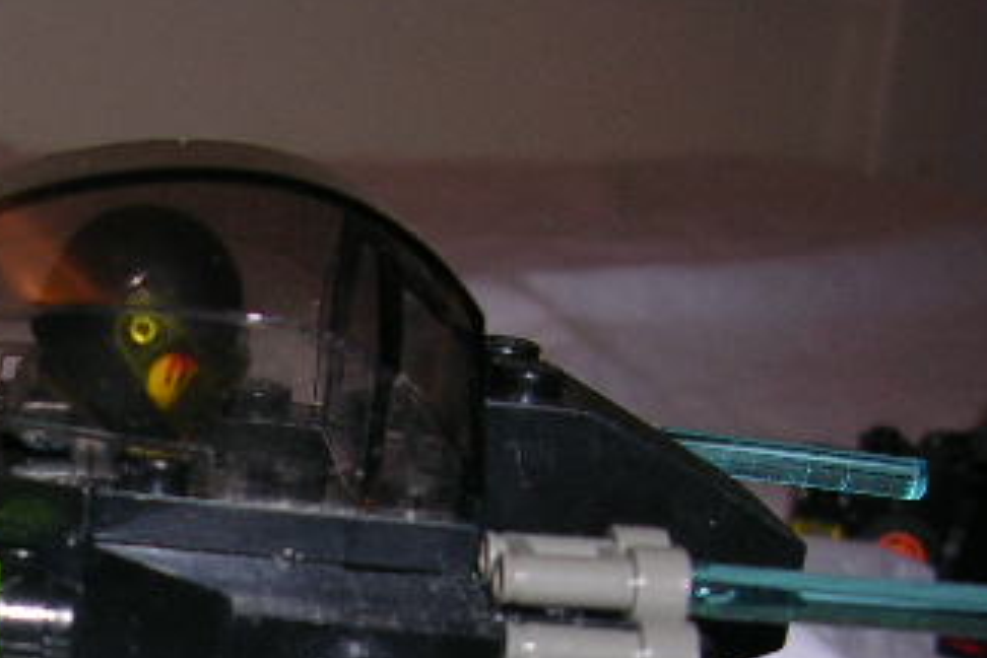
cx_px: 101
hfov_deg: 25.2
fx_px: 2138
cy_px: 719
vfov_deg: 17.0
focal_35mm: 78
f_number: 2.8
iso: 50
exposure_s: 1/60.1
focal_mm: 5.8
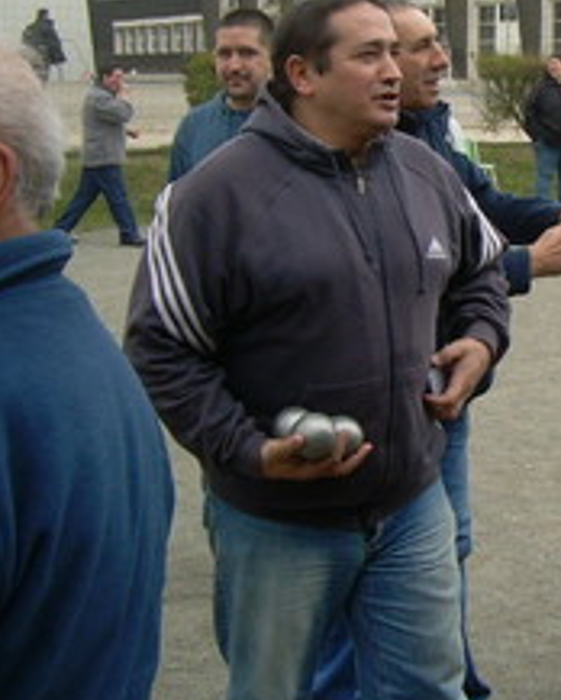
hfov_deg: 18.0
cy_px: 213
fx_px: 1699
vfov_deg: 23.1
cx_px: 642
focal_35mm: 82
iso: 50
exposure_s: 1/193
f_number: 2.8
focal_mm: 6.3
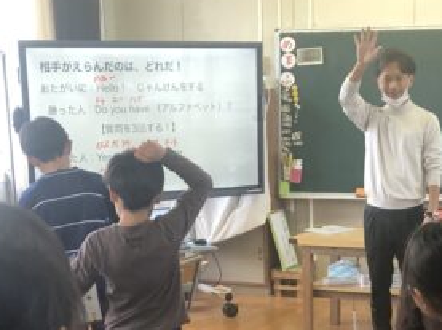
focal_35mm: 83
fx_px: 1058
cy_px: 417
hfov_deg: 23.5
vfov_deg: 16.8
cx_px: 303
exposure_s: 1/120
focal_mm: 3.99
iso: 160
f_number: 1.8
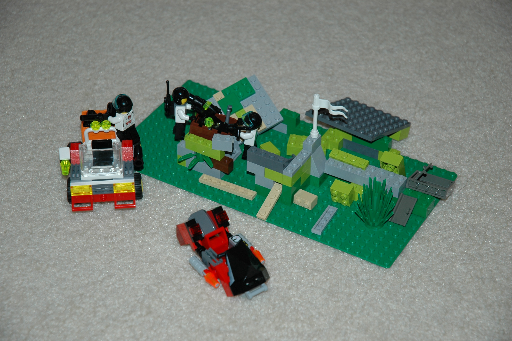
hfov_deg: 19.5
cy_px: 170
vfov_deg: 13.0
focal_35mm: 105
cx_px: 256
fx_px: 1492
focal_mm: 70
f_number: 4.5
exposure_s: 1/60
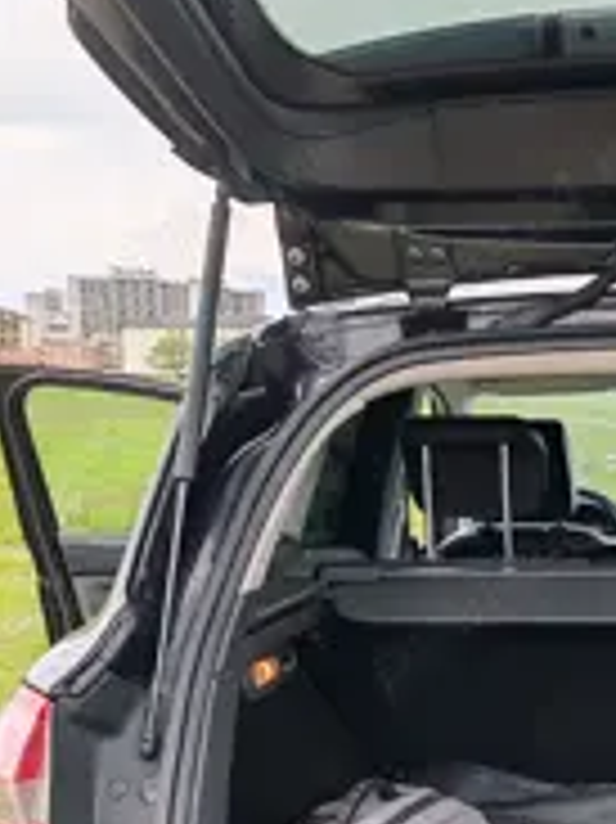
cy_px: 653
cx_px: 670
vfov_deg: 31.9
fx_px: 1402
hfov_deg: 23.3
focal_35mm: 59
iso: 50
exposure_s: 1/270
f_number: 1.9
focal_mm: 6.12
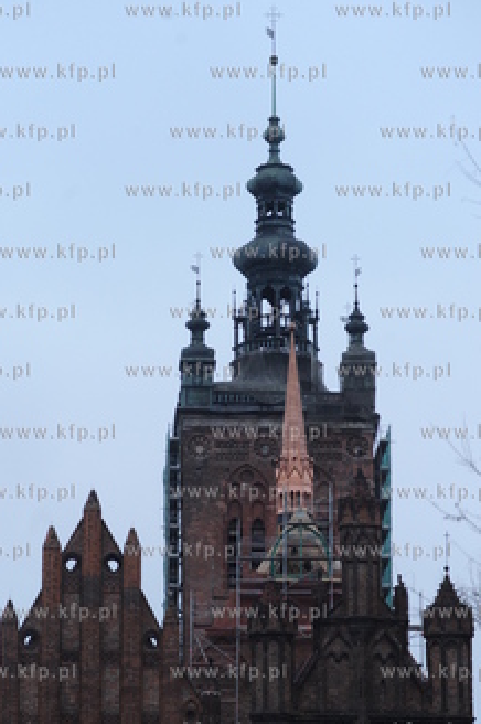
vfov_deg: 16.8
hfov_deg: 11.2
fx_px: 2450
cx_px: 199
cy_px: 428
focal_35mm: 122
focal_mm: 100
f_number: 4.5
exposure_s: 1/100
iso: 1000
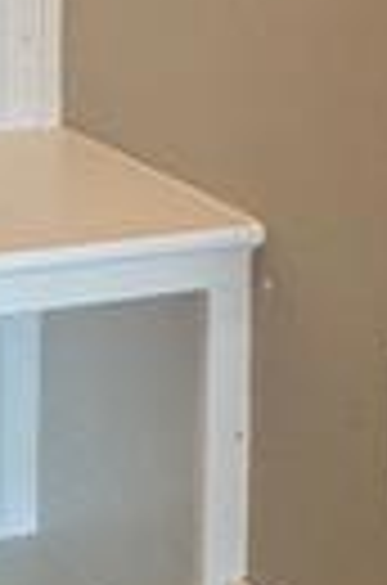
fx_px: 1864
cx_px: -22
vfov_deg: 16.9
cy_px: -144
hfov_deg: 11.7
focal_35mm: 115
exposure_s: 1/120
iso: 160
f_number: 2.2
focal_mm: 2.22
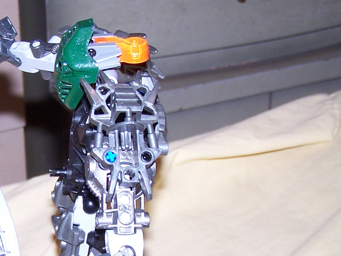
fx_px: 936
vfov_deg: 15.5
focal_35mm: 95
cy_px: 191
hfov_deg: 20.4
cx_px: 65
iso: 80
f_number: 2.8
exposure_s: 1/60
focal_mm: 6.3
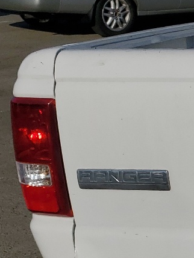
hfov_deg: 12.9
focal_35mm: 97
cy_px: 170
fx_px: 724
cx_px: 410
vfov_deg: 20.2
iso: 53
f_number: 1.5
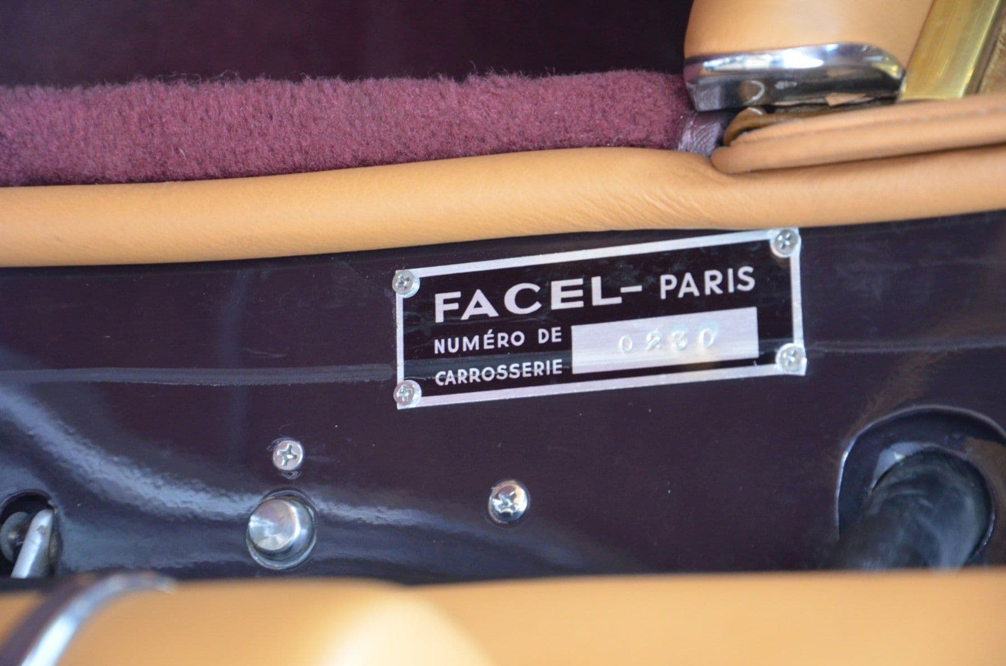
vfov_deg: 8.7
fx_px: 4392
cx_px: 503
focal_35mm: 158
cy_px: 333
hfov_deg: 13.1
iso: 1800
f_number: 5.6
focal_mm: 105
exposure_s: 1/60
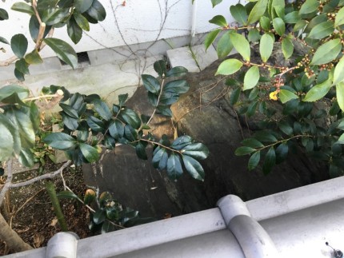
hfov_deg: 61.6
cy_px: 129
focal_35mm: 29
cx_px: 172
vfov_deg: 48.3
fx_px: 288
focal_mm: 4.15
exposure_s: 1/40
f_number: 2.2
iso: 25
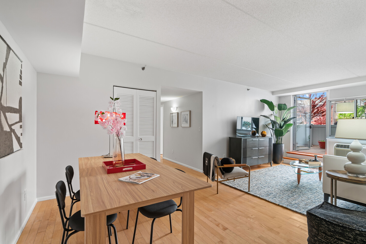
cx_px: 183
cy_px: 122
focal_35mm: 16
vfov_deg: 73.8
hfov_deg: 96.7
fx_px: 163
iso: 400
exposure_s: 1/1.67
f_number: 8
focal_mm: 16
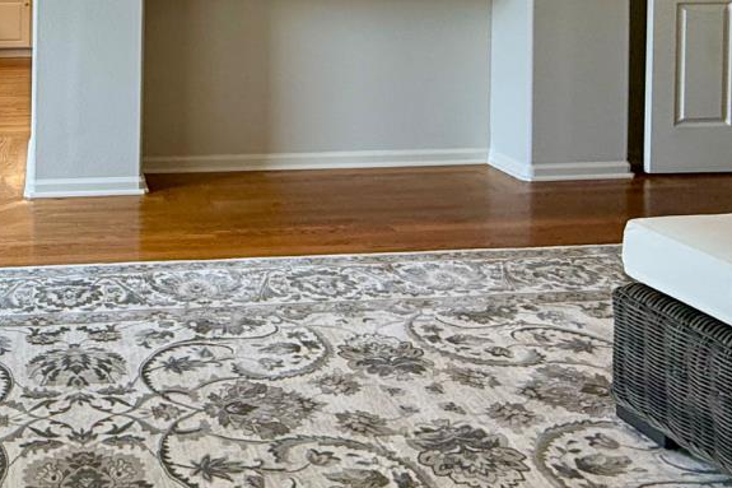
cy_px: 227
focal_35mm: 38
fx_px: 772
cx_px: 65
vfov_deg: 35.0
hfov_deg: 45.6
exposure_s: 1/120
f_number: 2.2
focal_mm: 2.22
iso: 160
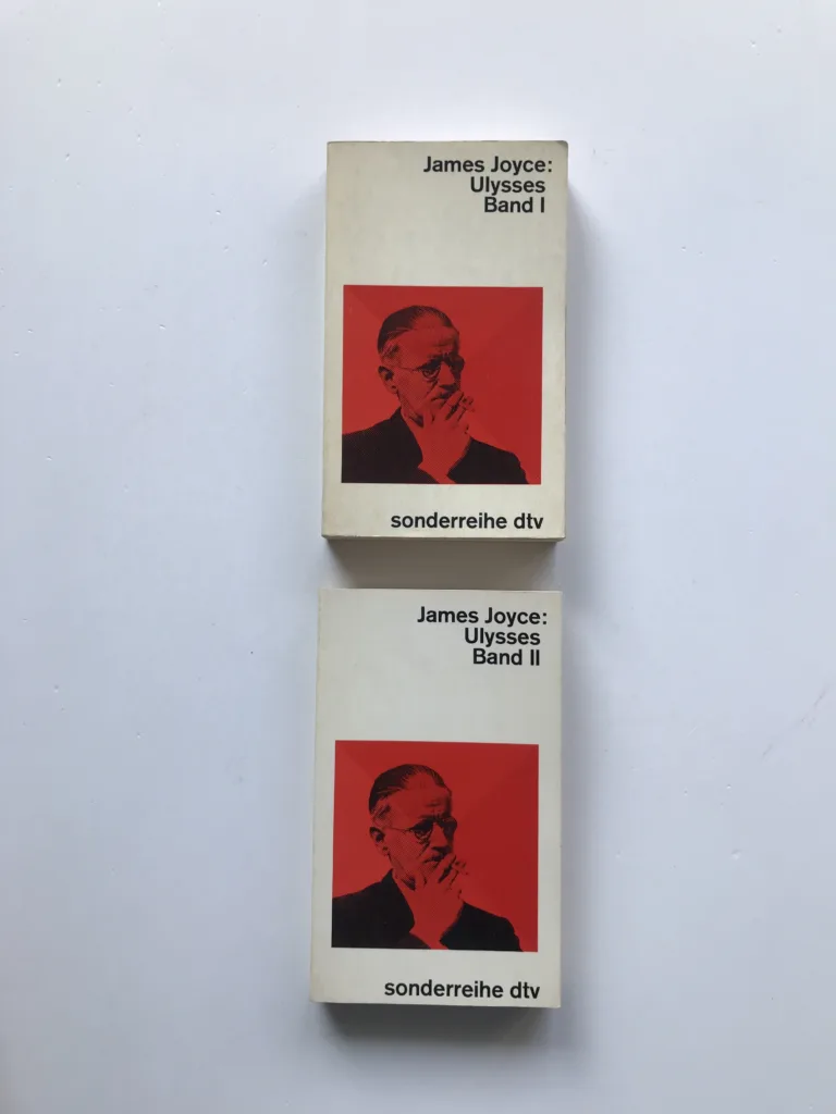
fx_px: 902
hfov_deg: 49.7
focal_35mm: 28
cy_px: 557
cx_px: 418
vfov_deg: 63.4
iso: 20
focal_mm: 3.99
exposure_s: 1/100
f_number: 1.8
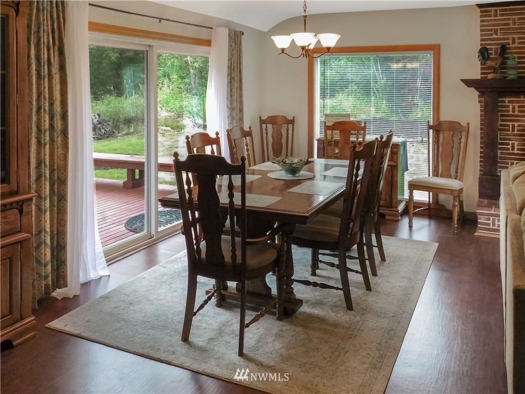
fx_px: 455
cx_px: 262
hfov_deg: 60.0
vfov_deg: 46.8
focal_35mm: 30
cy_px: 197
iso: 180
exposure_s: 1/30
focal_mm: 5.3
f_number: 3.2
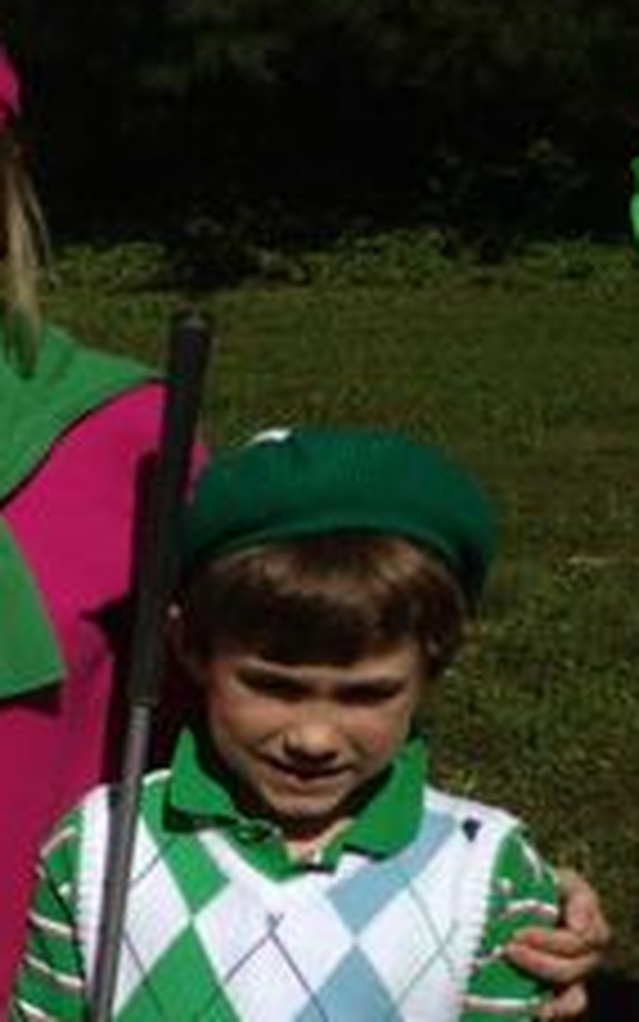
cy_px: 810
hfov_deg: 9.1
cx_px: -1024
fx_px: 3509
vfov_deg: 16.4
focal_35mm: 126
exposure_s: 1/4255
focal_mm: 4.28
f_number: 2.4
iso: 50
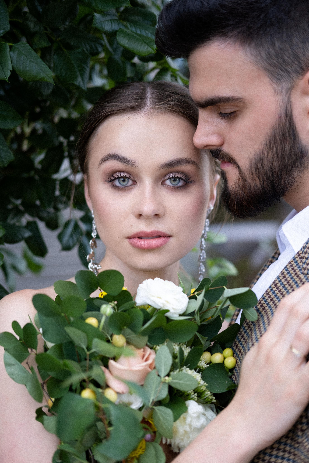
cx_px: 154
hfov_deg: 25.5
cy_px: 232
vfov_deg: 37.5
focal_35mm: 53
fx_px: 682
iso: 160
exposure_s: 1/280
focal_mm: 35
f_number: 2
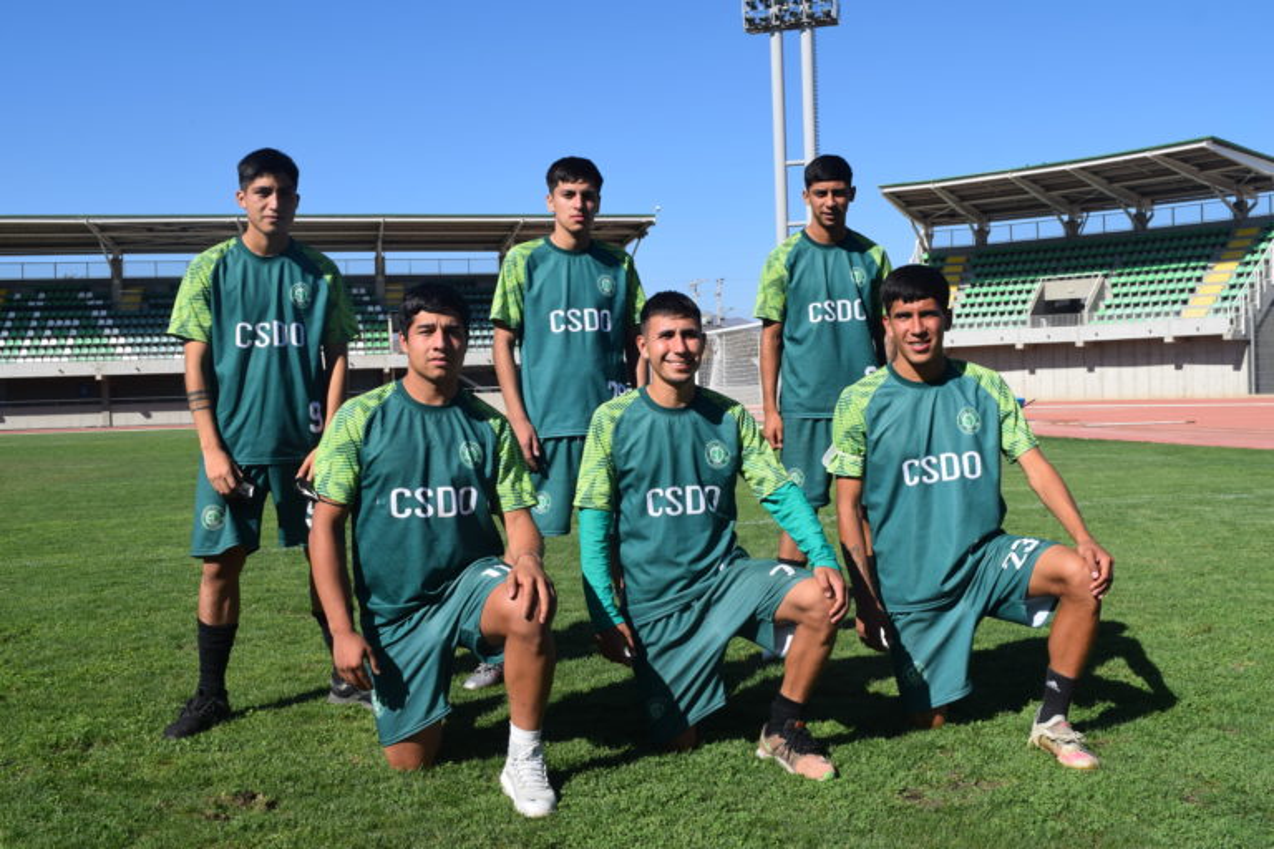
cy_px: 424
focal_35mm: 34
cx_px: 637
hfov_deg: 55.1
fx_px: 1221
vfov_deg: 38.4
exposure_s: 1/400
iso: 200
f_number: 10
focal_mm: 23
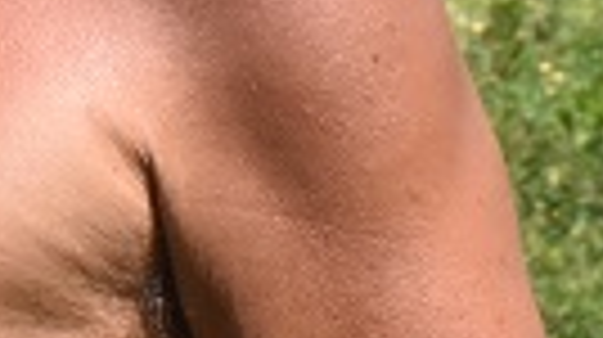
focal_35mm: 705
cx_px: -1310
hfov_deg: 3.0
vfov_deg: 1.7
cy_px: 23
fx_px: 11259
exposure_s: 1/1000
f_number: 16
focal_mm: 60
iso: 1600
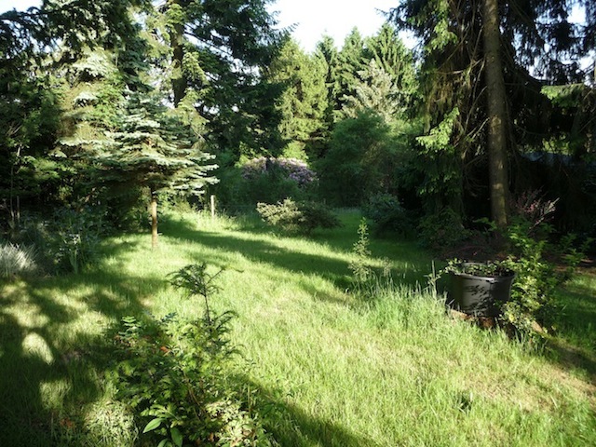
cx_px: 298
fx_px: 482
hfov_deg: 63.4
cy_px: 224
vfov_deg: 49.7
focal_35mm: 28
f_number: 3.3
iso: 100
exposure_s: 1/125
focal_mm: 4.7
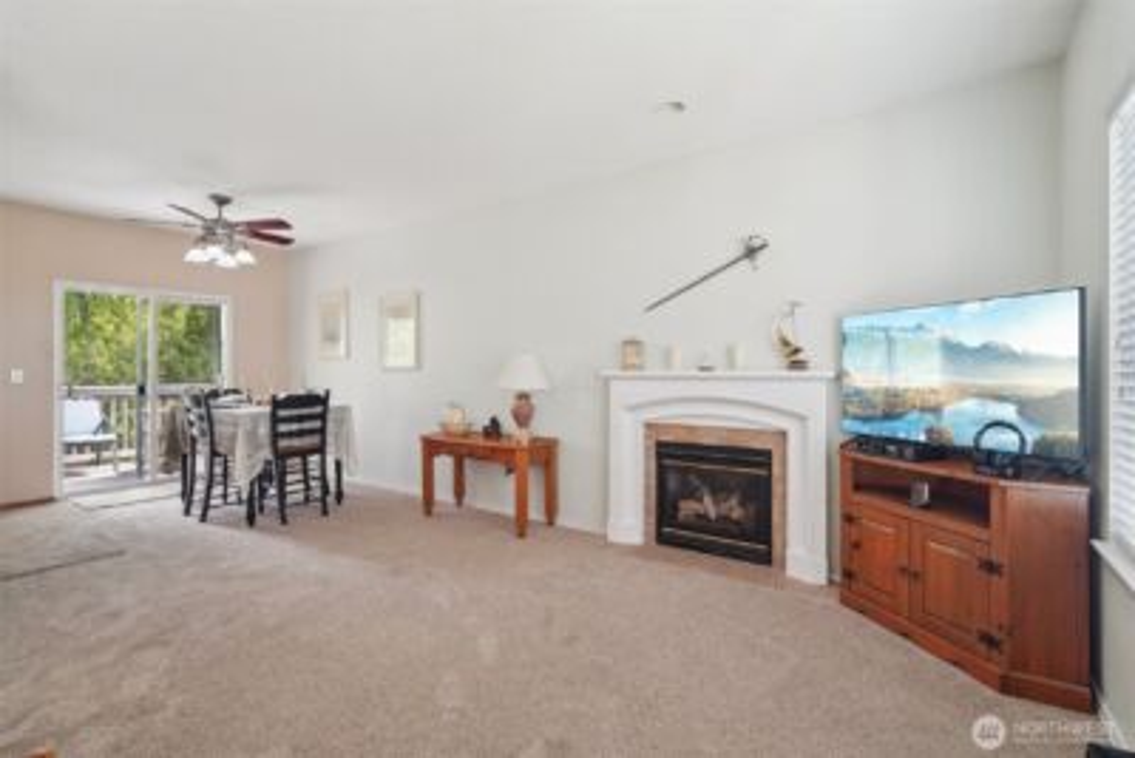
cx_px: 568
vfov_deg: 73.8
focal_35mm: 16
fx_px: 505
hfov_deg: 96.7
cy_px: 379
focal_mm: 16
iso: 1600
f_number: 8
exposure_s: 1/30
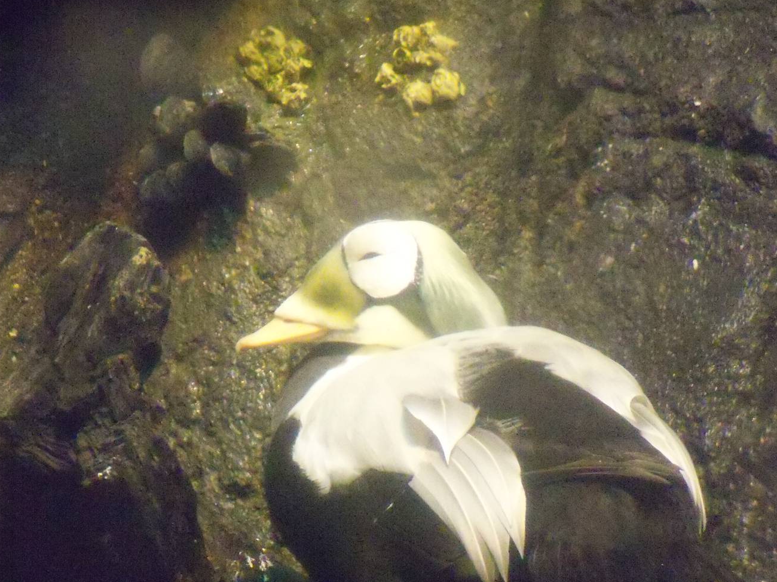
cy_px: 335
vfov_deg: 4.9
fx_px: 6824
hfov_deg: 6.5
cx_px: 329
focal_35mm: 304
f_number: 4.4
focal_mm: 43.8
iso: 1600
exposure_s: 1/40
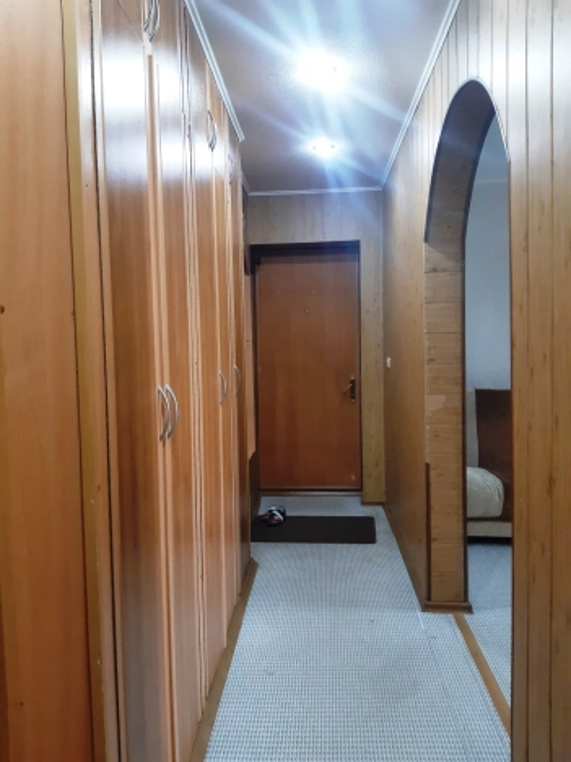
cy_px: 381
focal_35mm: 26
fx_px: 572
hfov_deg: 53.1
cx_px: 286
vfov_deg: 67.3
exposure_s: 1/50
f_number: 1.7
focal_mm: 3.93
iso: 160
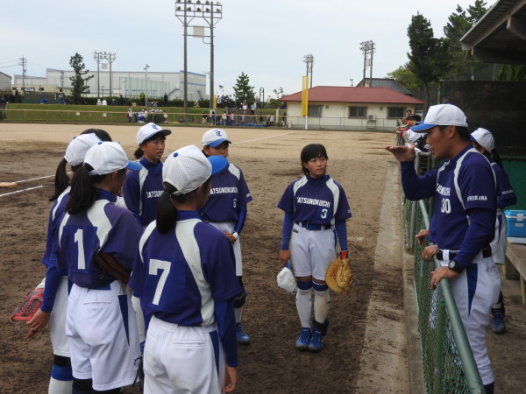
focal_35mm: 45
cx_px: 263
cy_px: 197
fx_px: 684
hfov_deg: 42.1
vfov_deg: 32.2
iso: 100
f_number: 4
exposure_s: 1/400
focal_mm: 8.1
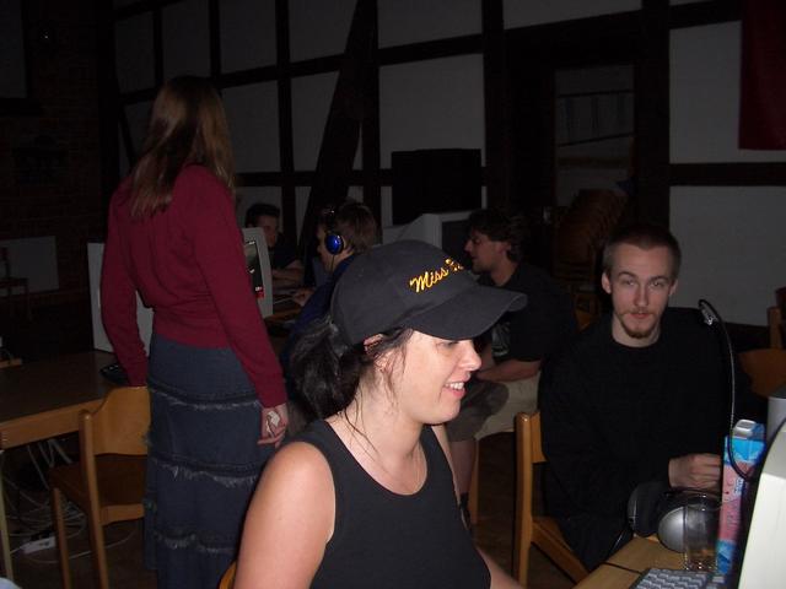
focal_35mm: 35
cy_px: 294
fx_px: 795
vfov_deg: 40.7
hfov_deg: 52.6
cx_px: 393
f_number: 2.6
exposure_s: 1/40
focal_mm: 5.8
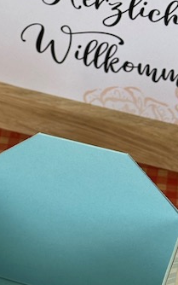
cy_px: 224
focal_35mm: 156
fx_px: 1210
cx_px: -58
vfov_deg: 13.4
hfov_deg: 8.3
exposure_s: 1/127
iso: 40
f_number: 1.78
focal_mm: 6.86
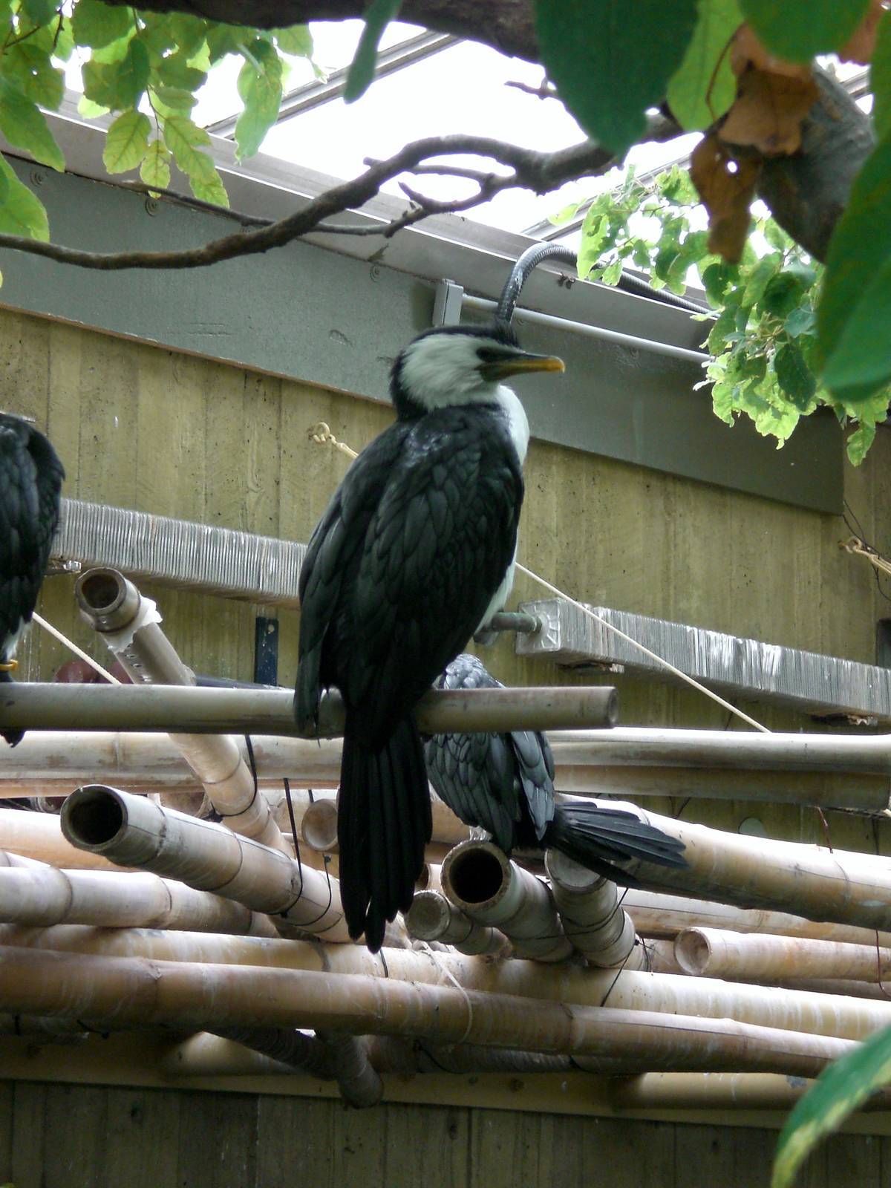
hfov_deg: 13.0
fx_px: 3912
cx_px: 446
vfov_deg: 17.3
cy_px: 594
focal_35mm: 114
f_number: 5.9
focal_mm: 18.9
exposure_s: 1/100
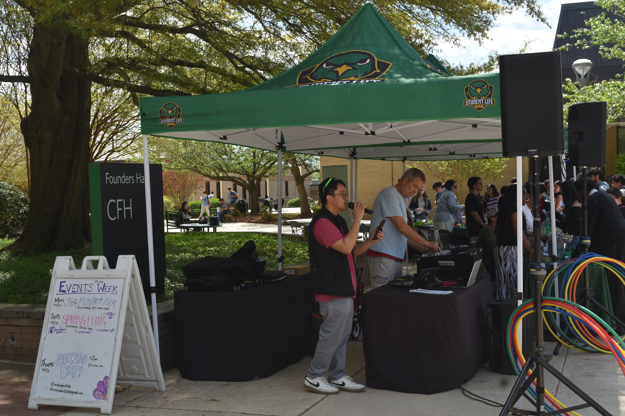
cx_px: 312
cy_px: 208
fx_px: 833
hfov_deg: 41.1
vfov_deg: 28.1
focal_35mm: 48
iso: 140
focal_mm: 32
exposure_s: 1/250
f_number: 8
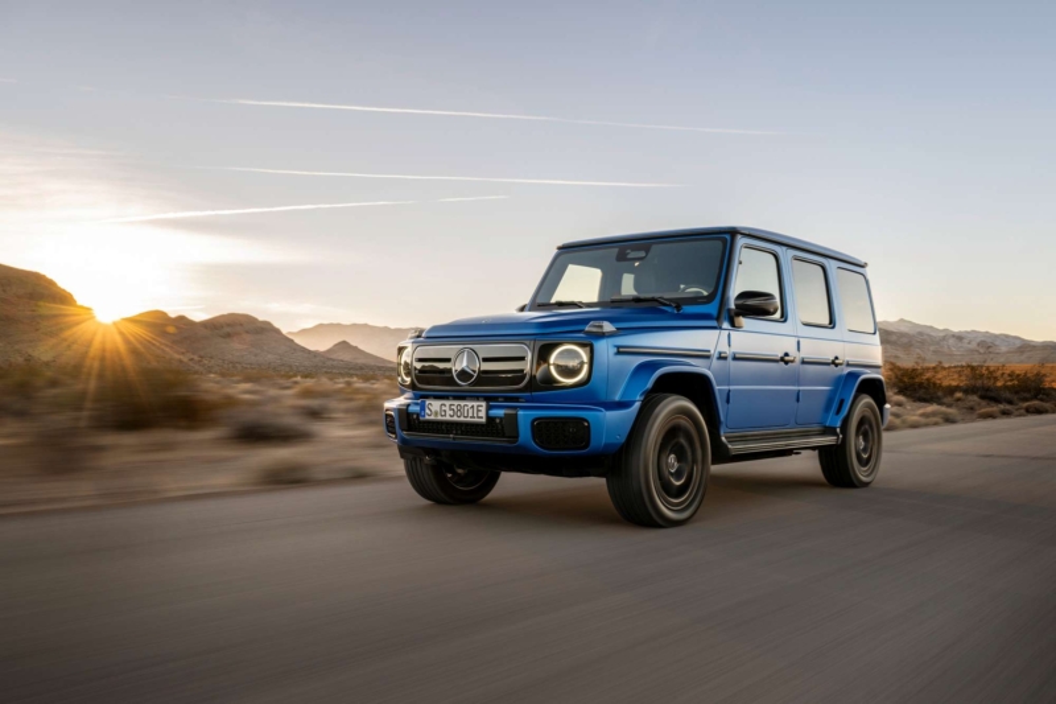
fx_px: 850
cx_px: 528
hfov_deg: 63.7
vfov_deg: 44.9
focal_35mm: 29
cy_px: 352
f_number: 9
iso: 64
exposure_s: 1/25
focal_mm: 29
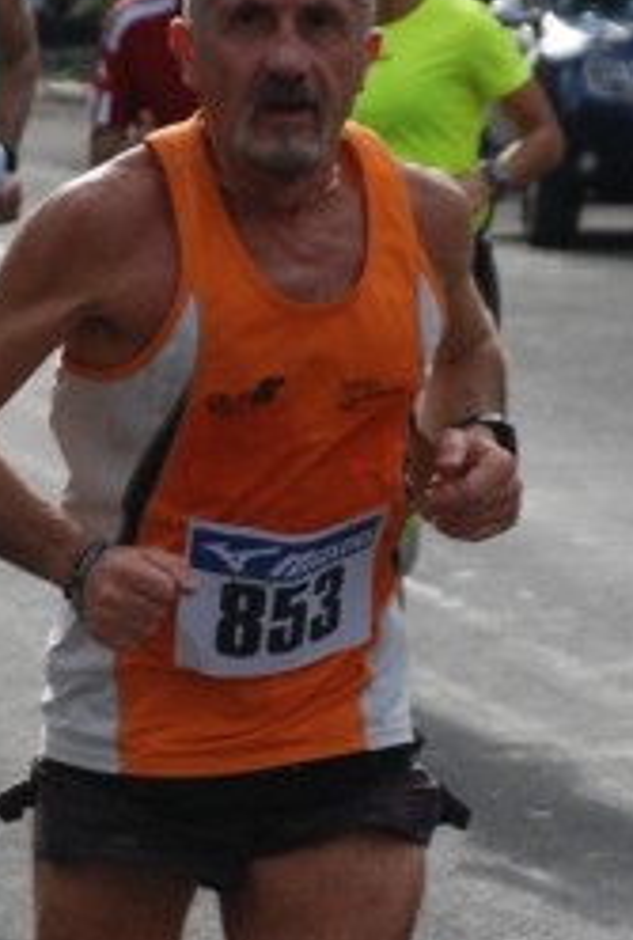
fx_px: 7129
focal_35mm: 272
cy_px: 834
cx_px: 260
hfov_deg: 5.1
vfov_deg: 7.5
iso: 1000
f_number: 5.6
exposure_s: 1/1250
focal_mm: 75
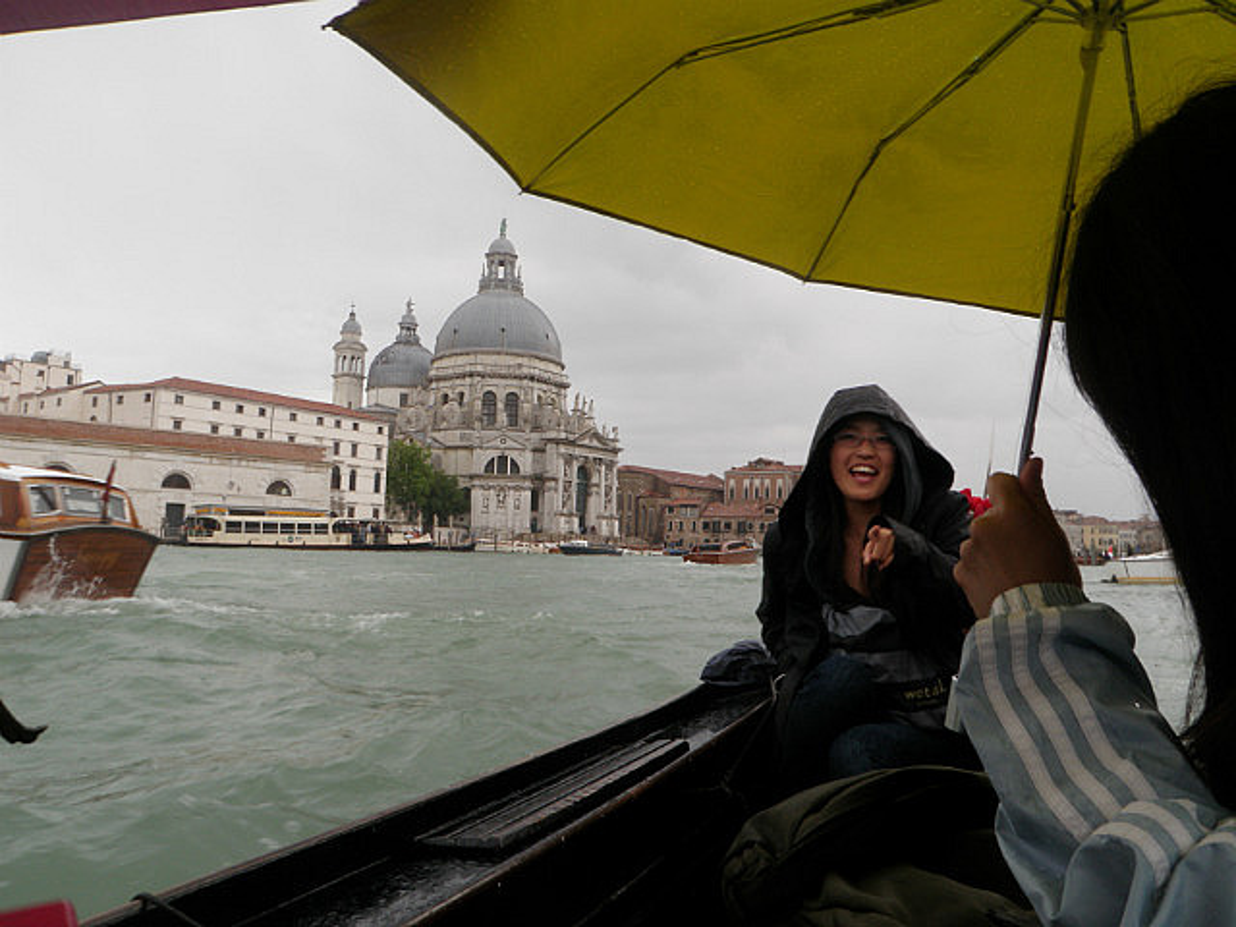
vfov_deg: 49.7
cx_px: 618
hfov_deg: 63.4
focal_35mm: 28
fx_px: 1000
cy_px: 464
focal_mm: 5
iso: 50
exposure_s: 1/60
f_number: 5
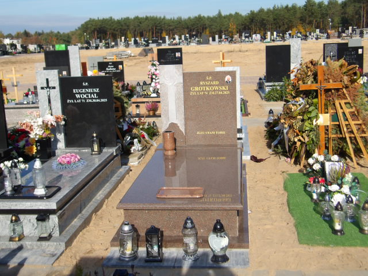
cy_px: 138
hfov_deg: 44.8
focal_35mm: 42
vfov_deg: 34.3
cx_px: 184
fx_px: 446
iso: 100
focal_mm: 7.6
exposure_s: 1/975
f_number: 3.7
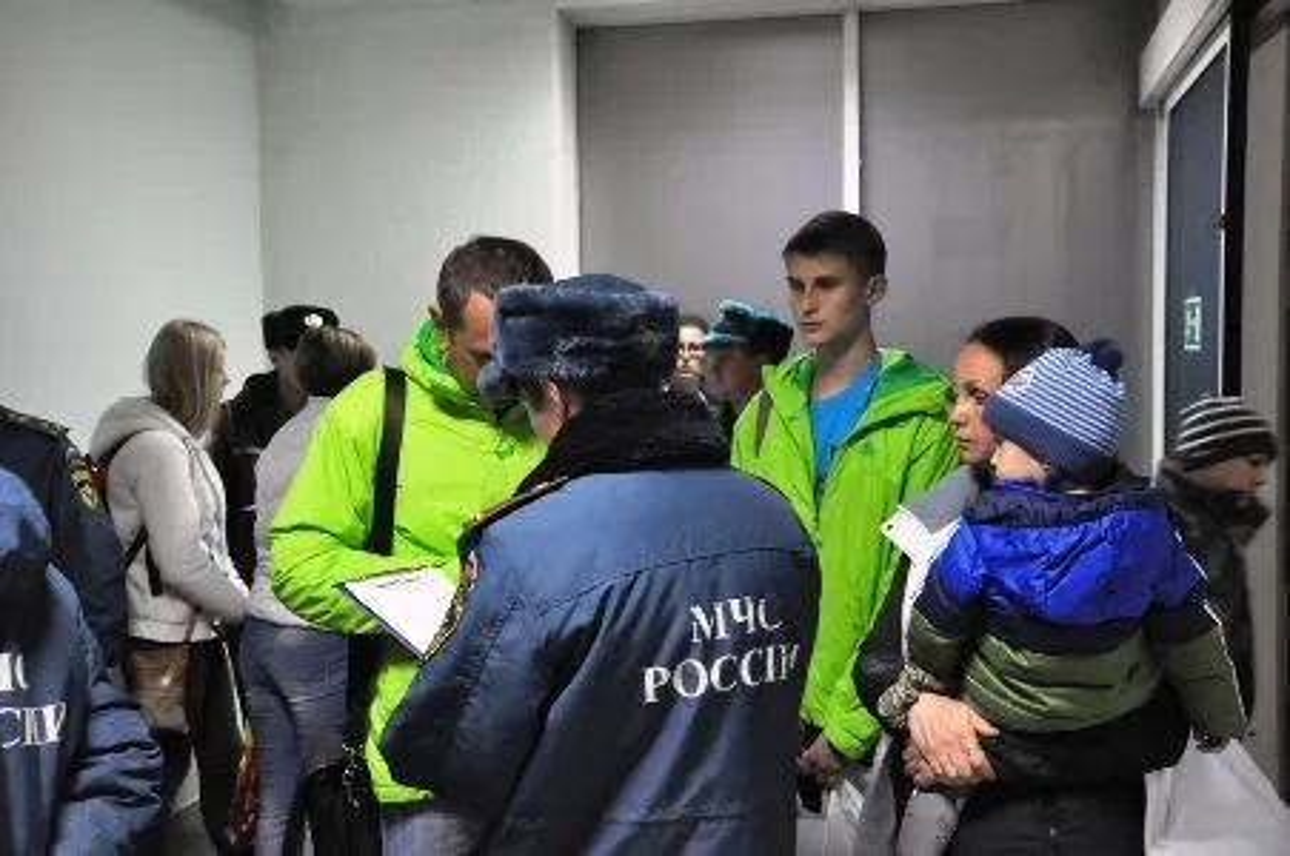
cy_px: 428
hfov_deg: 46.5
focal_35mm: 42
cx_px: 645
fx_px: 1503
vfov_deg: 31.8
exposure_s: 1/30
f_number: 7.1
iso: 2200
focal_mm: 28
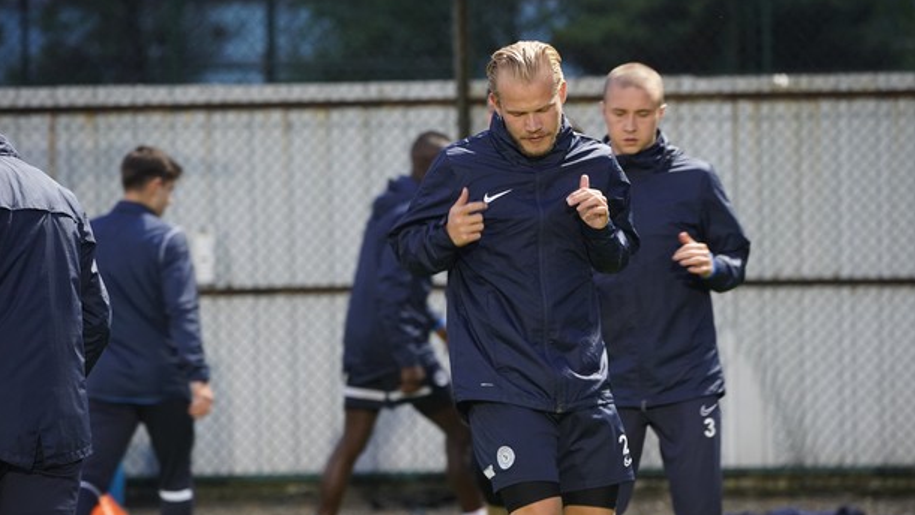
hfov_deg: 12.1
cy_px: 294
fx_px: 4320
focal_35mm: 178
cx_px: 496
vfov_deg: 6.8
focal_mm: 155
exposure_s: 1/160
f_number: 3.5
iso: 3200
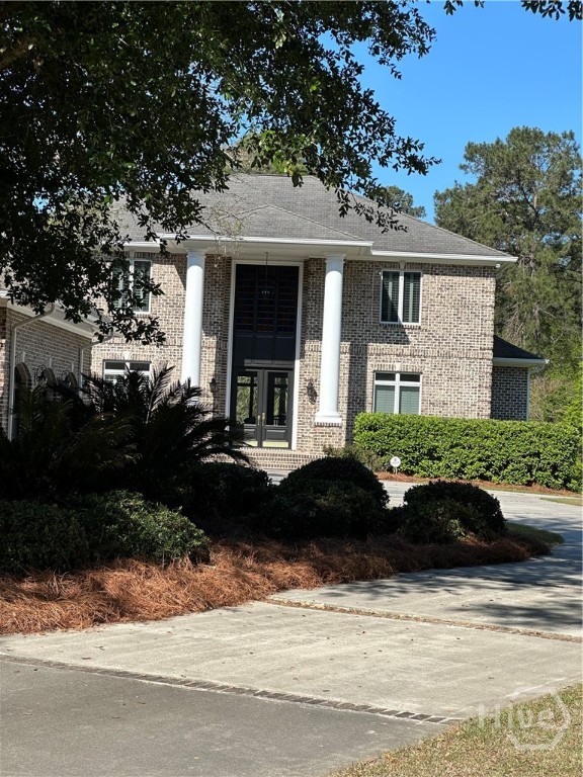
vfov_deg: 25.3
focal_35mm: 77
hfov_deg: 19.1
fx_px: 1729
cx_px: 292
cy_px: 388
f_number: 2.8
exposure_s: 1/547
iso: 32
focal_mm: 9
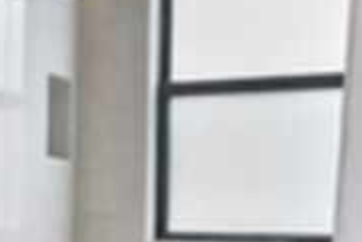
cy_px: 188
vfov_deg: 12.9
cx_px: -268
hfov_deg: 16.5
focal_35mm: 106
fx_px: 1067
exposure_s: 1/40
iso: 100
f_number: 7.1
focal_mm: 10
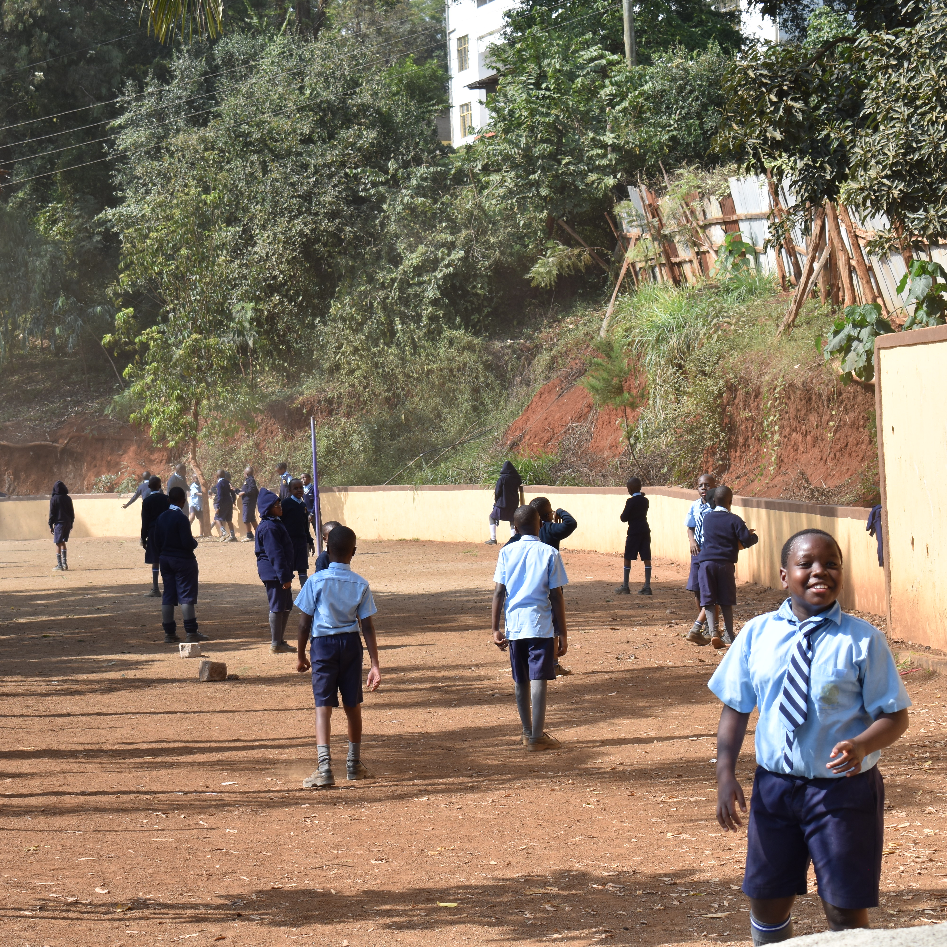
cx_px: 290
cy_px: 474
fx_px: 3270
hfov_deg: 16.4
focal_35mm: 106
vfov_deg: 16.5
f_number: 8
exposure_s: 1/250
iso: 200
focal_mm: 55
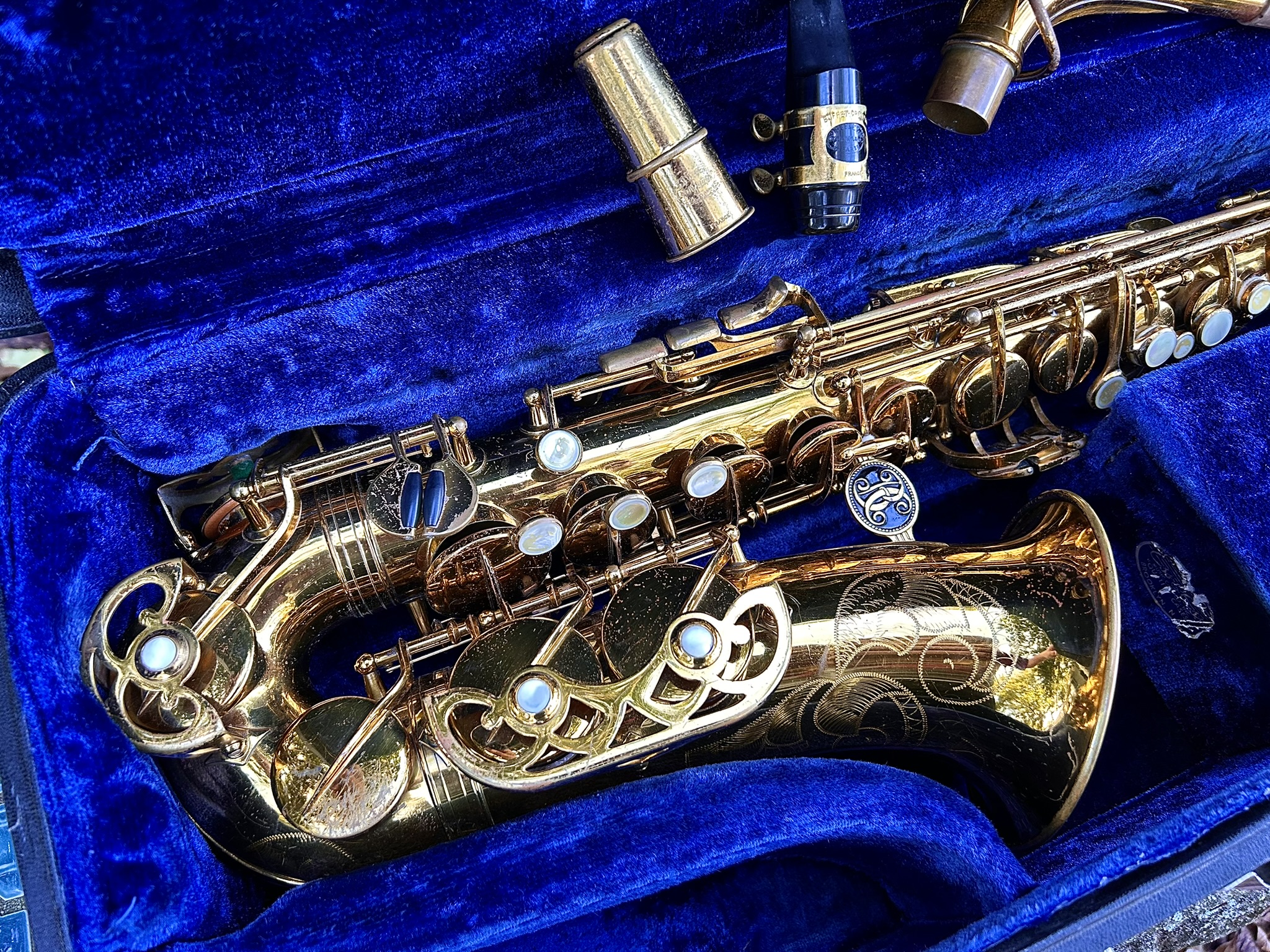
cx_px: 635
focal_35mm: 26
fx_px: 954
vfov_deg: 53.1
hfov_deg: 67.3
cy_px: 476
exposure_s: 1/103
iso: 125
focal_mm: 5.7
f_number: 1.5
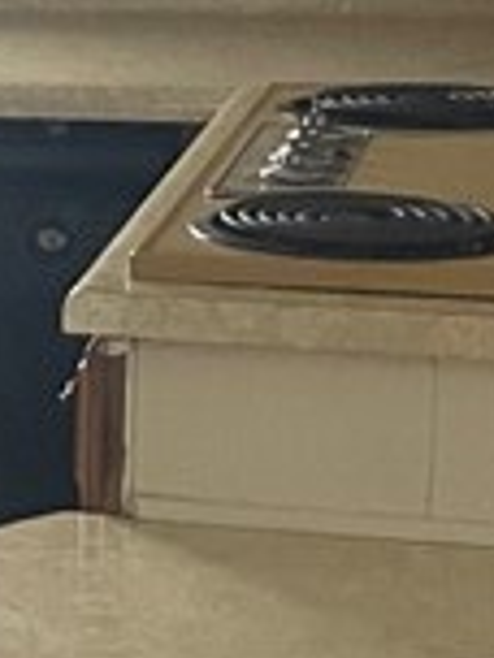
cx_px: -932
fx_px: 3197
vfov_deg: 11.7
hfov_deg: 7.8
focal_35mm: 168
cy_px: 186
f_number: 1.6
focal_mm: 5.1
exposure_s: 1/40
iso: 500
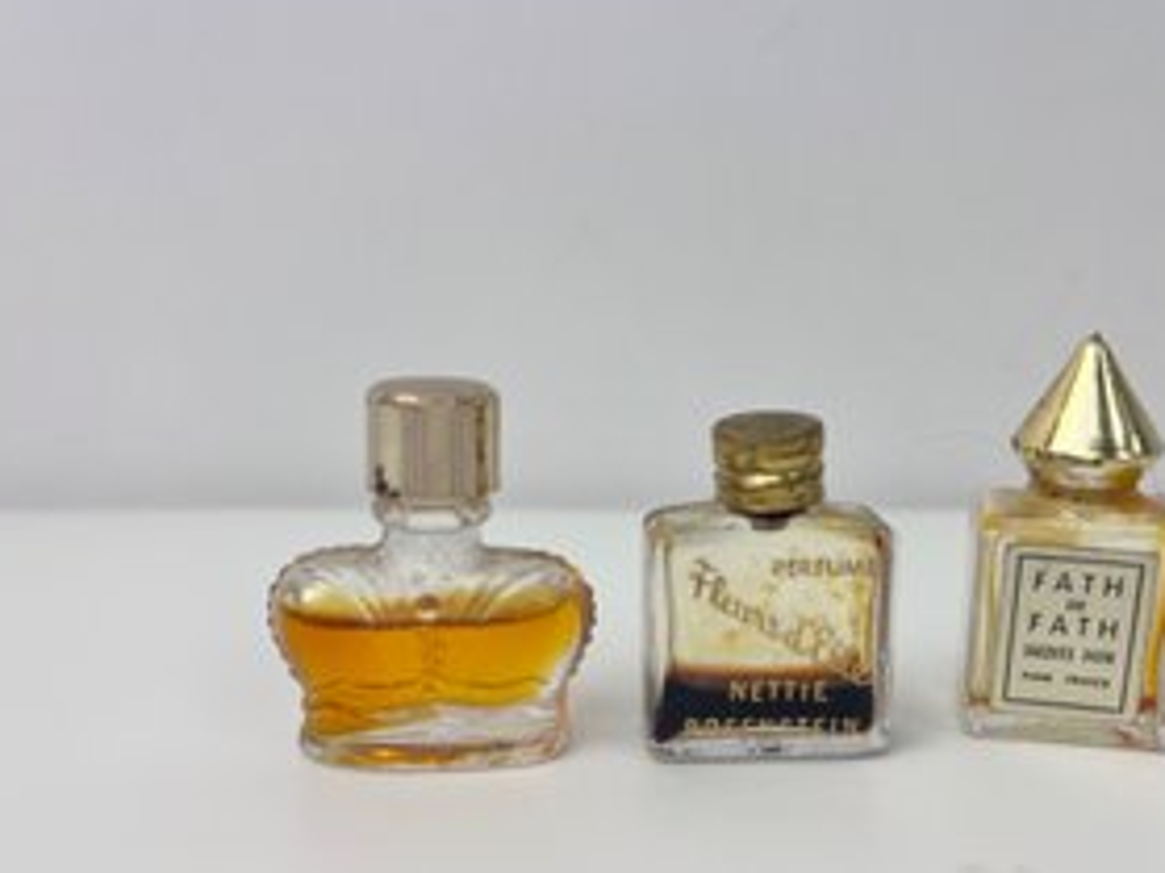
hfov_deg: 56.8
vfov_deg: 44.0
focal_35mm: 32
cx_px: 603
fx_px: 1076
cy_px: 499
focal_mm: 5.1
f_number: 1.6
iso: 40
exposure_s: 1/168
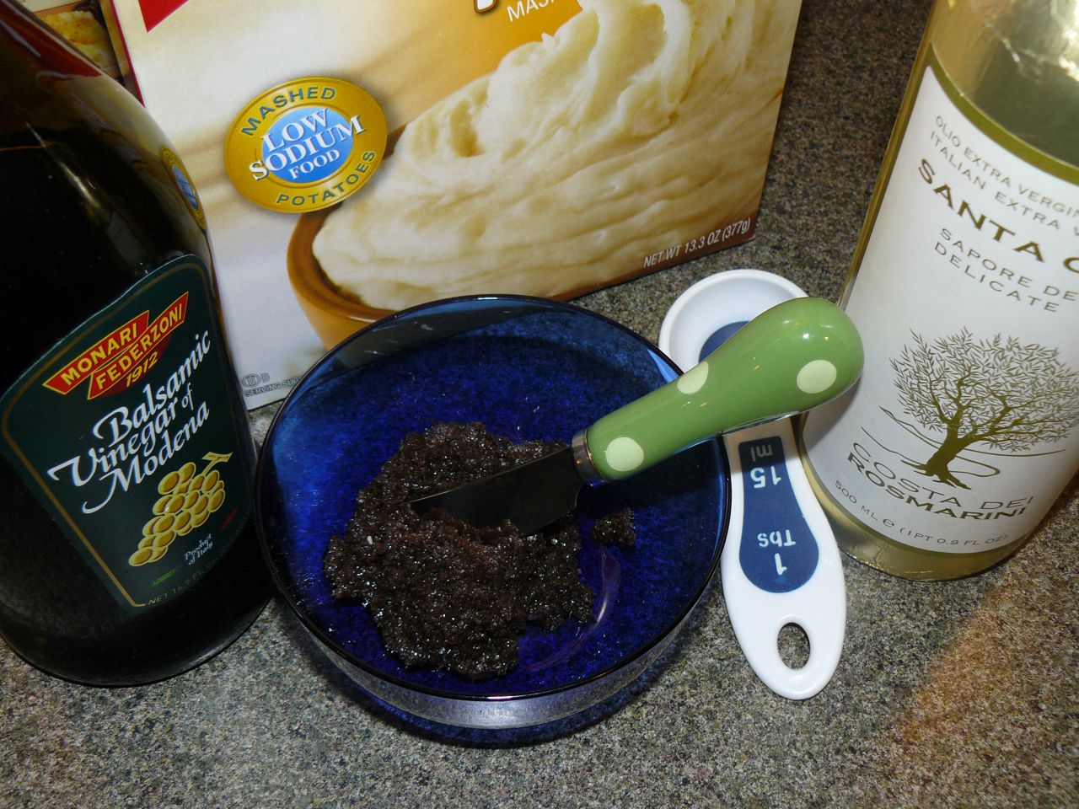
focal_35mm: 36
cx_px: 540
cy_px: 404
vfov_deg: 39.7
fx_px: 1122
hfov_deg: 51.4
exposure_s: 1/30
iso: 100
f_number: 4
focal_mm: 6
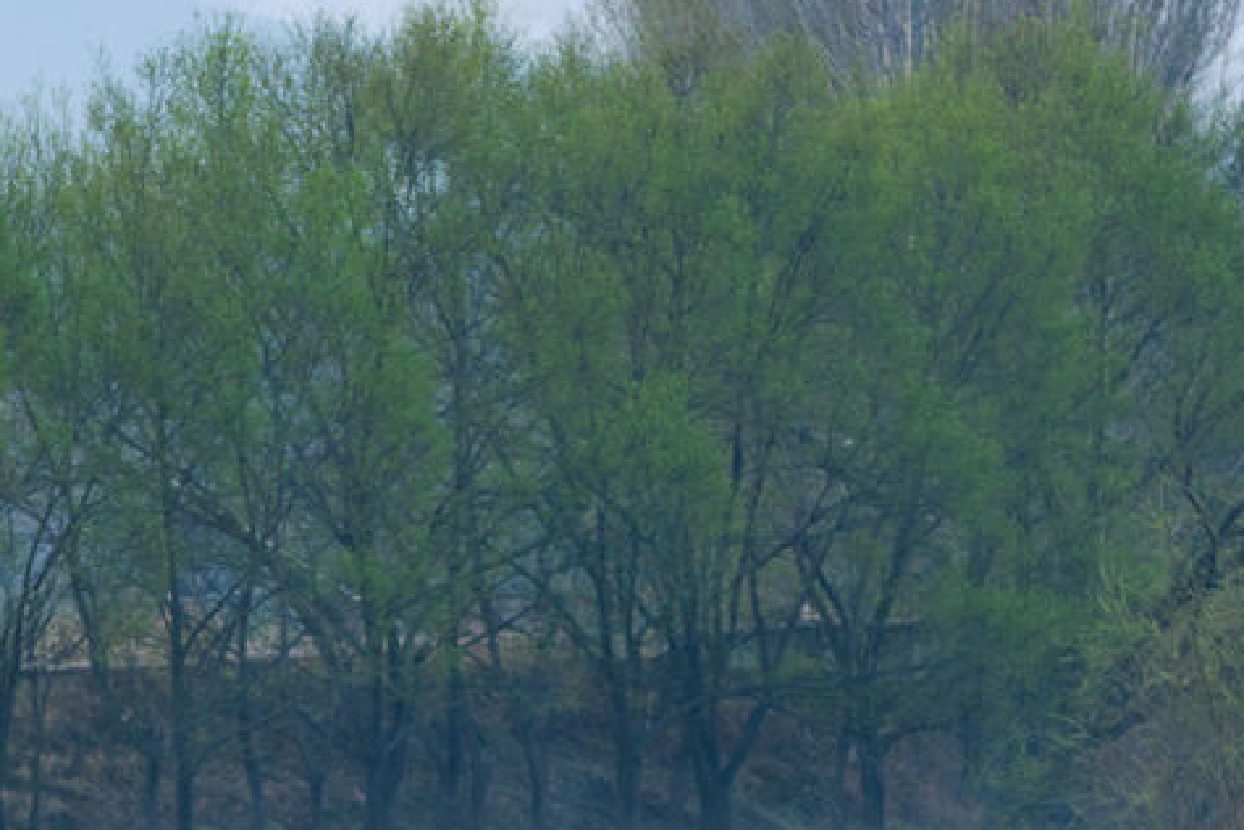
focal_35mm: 375
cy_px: 738
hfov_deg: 5.5
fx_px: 12957
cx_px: 310
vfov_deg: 3.7
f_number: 5
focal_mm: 145
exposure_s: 1/200
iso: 800
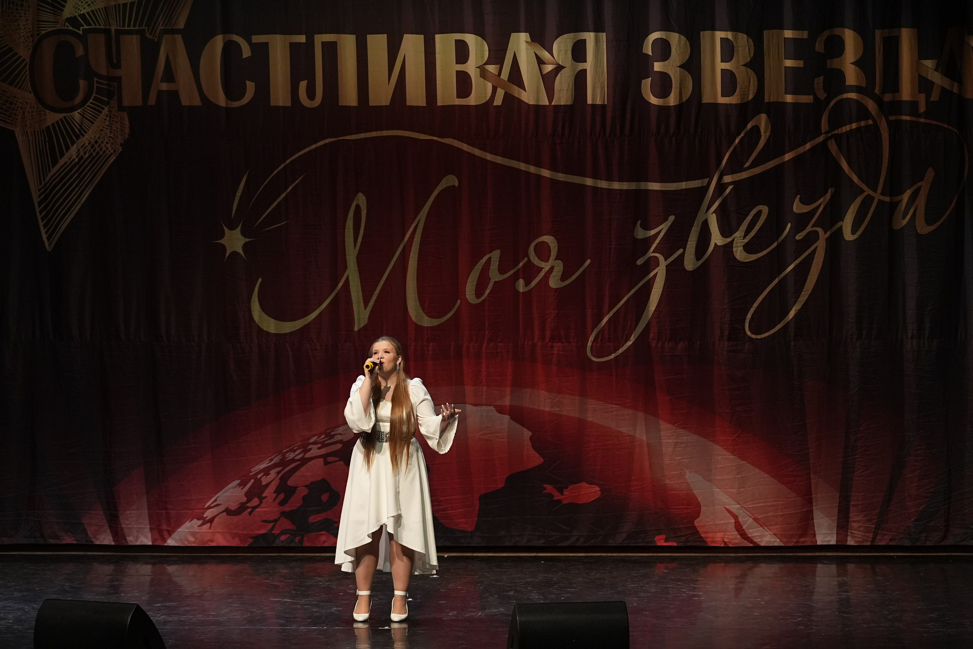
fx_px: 2838
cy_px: 324
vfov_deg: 13.0
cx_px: 486
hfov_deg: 19.5
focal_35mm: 105
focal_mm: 70
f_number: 2.8
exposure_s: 1/400
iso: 2000
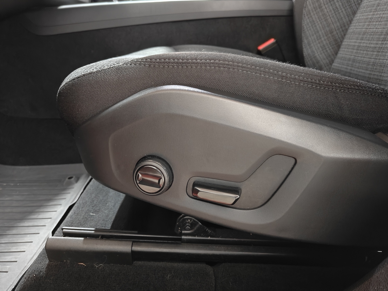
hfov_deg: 71.6
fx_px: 269
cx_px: 194
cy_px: 146
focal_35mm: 24
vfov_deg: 56.8
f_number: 1.8
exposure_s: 1/20
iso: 3200
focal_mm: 5.59
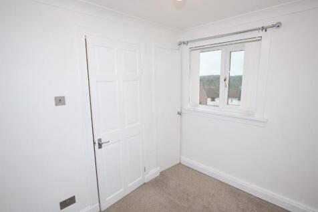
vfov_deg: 67.3
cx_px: 159
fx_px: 159
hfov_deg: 90.0
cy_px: 106
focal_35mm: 18
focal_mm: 12
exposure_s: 1/80
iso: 400
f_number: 4.5
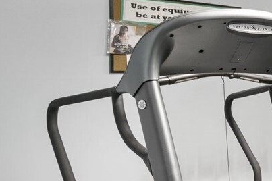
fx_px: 445
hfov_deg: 20.4
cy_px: 70
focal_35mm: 59
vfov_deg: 22.9
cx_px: 517
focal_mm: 14
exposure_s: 2
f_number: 11
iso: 400
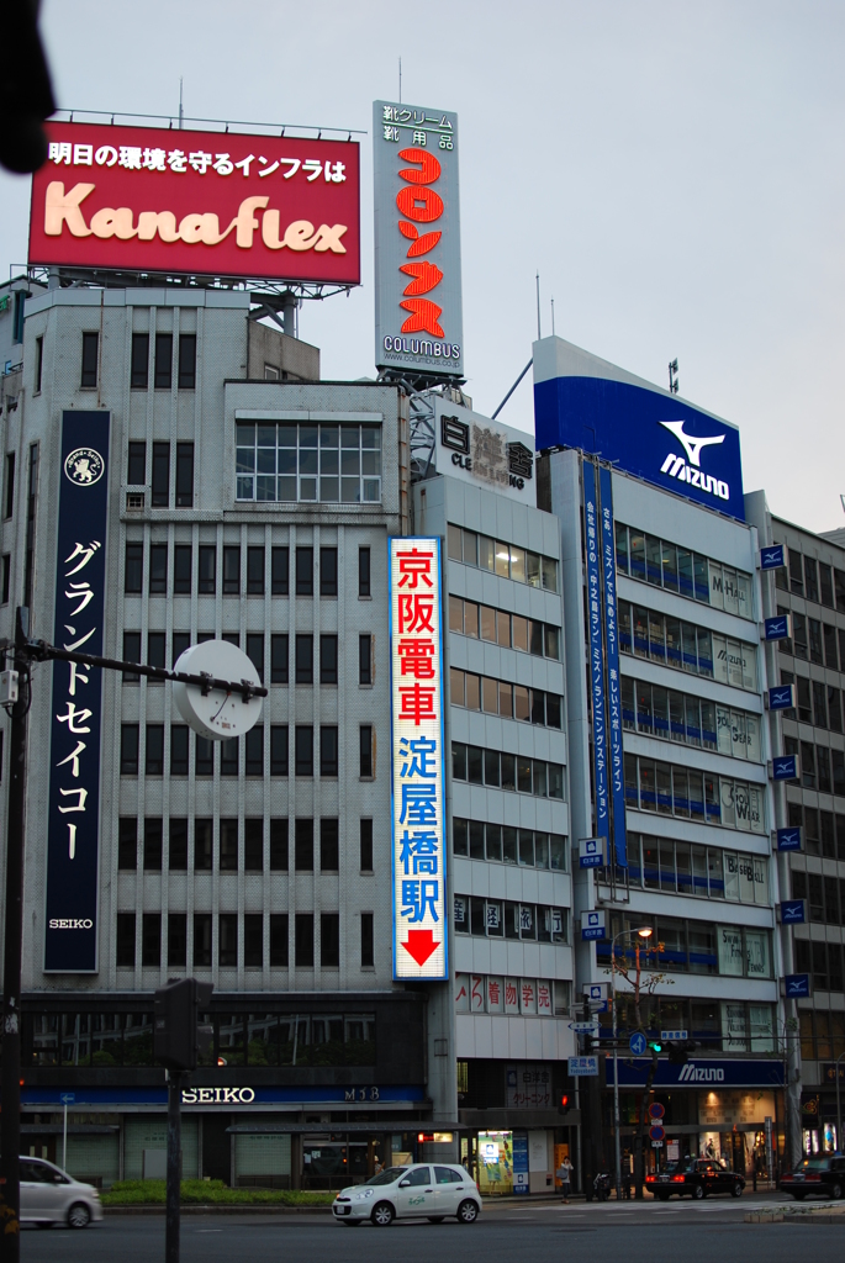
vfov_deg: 37.8
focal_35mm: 52
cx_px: 422
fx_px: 1844
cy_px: 632
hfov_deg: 25.8
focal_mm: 35
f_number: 2.2
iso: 100
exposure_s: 1/60
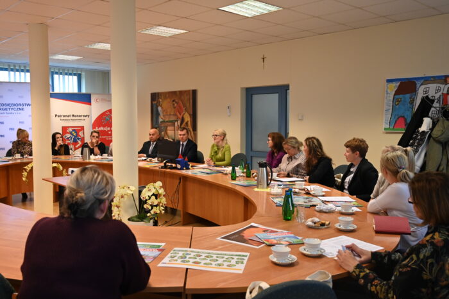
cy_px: 150
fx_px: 418
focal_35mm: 34
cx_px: 224
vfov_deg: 39.4
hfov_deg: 56.5
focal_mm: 33.5
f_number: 4
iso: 1250
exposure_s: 1/125
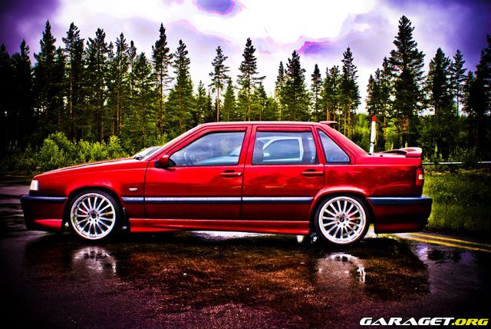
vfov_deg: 36.9
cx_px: 246
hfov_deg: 53.1
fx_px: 491
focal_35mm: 36
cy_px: 164
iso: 100
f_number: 4.5
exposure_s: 1/40
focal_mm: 24
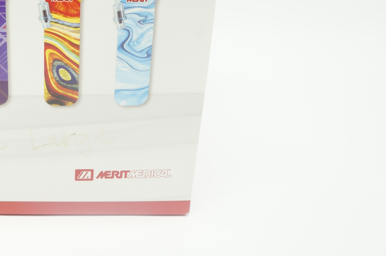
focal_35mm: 59
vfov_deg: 22.7
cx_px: 33
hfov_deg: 32.2
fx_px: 631
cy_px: 57
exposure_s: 1/15
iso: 400
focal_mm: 21
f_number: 10
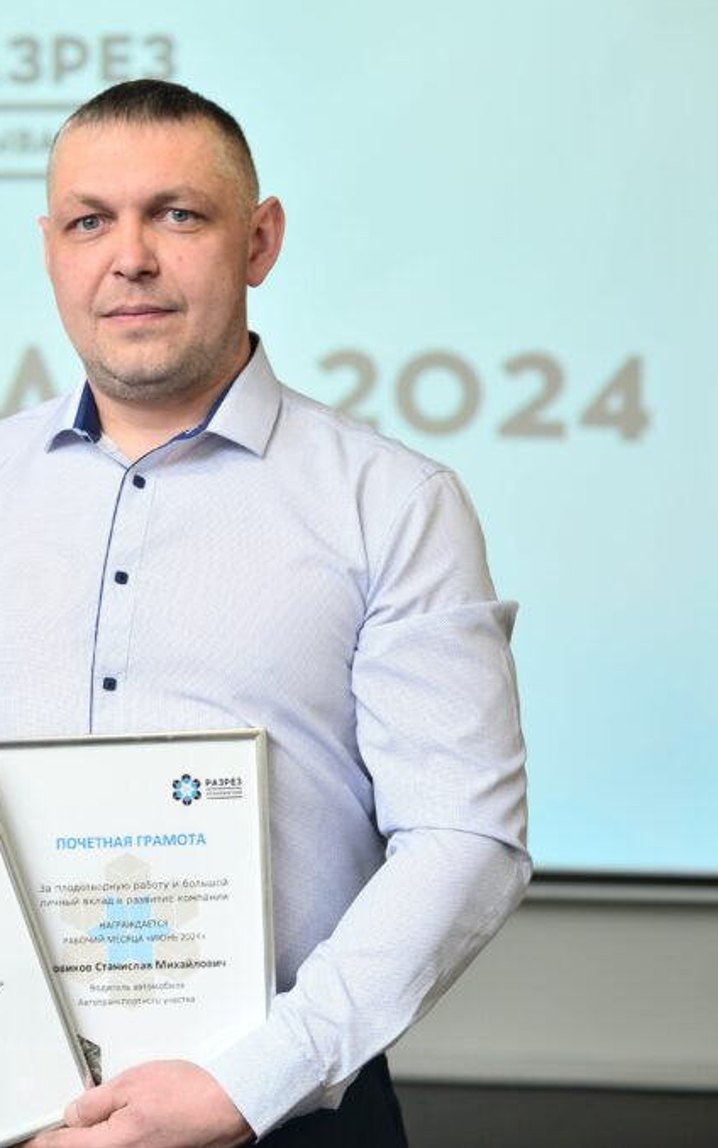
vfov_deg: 26.8
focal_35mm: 77
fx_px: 2410
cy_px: 571
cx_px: -37
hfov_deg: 16.5
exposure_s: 1/200
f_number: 2.8
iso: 250
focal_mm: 50
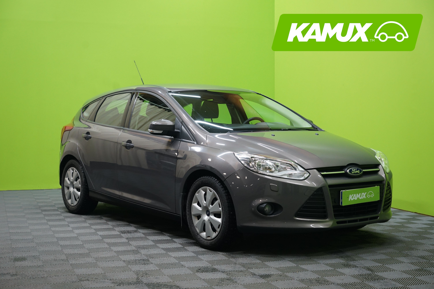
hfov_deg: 35.6
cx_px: 217
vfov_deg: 24.2
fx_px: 675
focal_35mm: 56
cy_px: 144
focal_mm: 56
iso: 1000
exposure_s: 1/20
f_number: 5
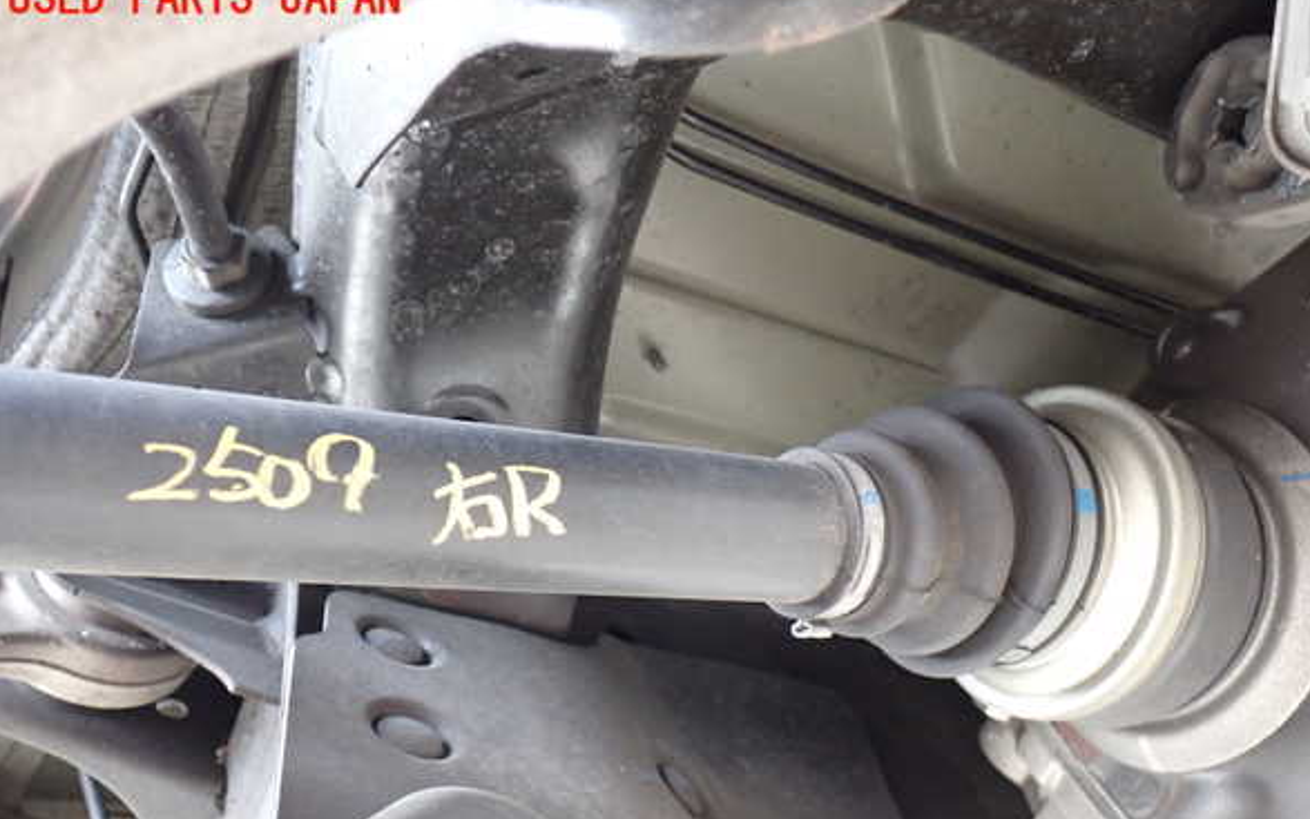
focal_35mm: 39
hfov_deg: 50.4
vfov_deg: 32.7
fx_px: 1393
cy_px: 473
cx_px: 665
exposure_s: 1/40
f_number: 2.5
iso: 800
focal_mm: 6.37
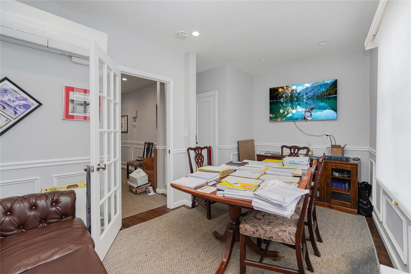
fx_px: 188
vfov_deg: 72.0
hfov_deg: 95.0
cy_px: 137
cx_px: 206
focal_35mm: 16
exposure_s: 1/40
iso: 100
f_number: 4.5
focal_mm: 16.5
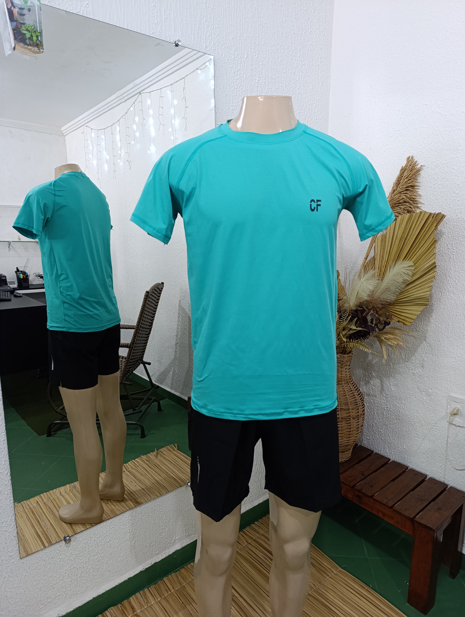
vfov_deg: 73.8
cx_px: 232
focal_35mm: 23
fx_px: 411
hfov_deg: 59.0
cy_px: 308
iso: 1250
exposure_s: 1/60
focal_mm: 6.14
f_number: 1.6
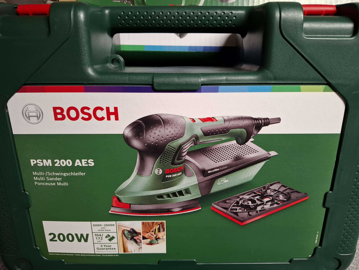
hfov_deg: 73.9
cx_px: 180
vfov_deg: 58.9
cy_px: 135
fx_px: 239
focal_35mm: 23
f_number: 1.8
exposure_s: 1/100
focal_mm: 5.54
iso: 320
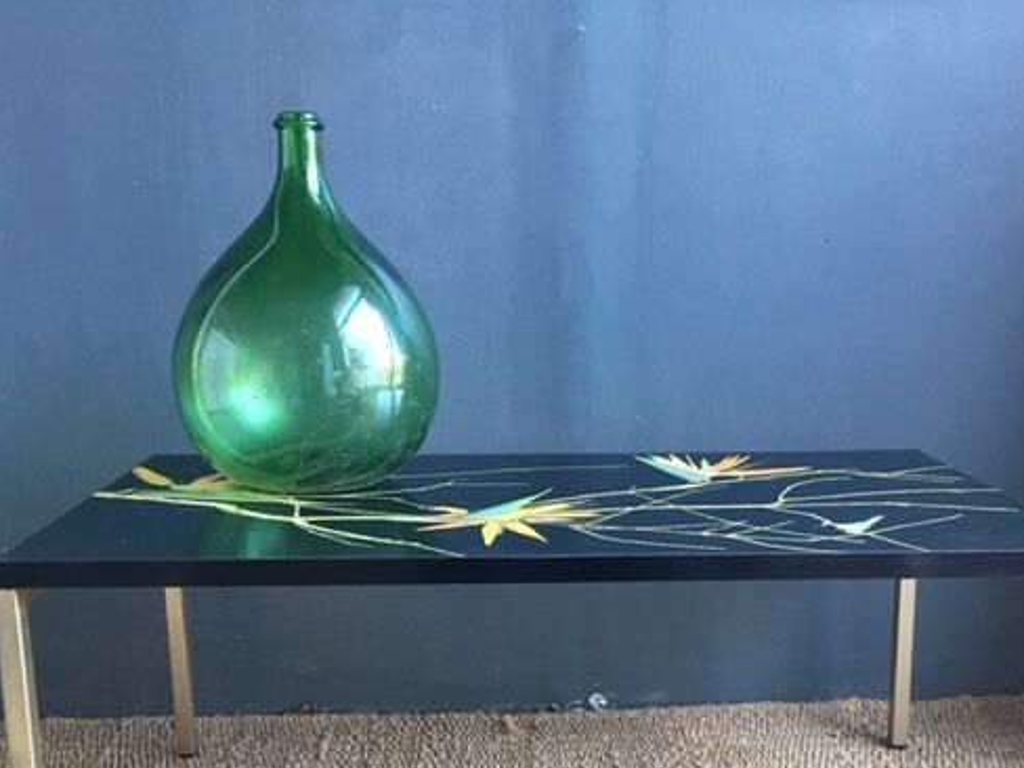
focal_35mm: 38
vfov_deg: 37.4
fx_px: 1124
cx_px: 535
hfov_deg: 49.0
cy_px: 499
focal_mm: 4.15
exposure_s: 1/33
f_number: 2.2
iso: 200
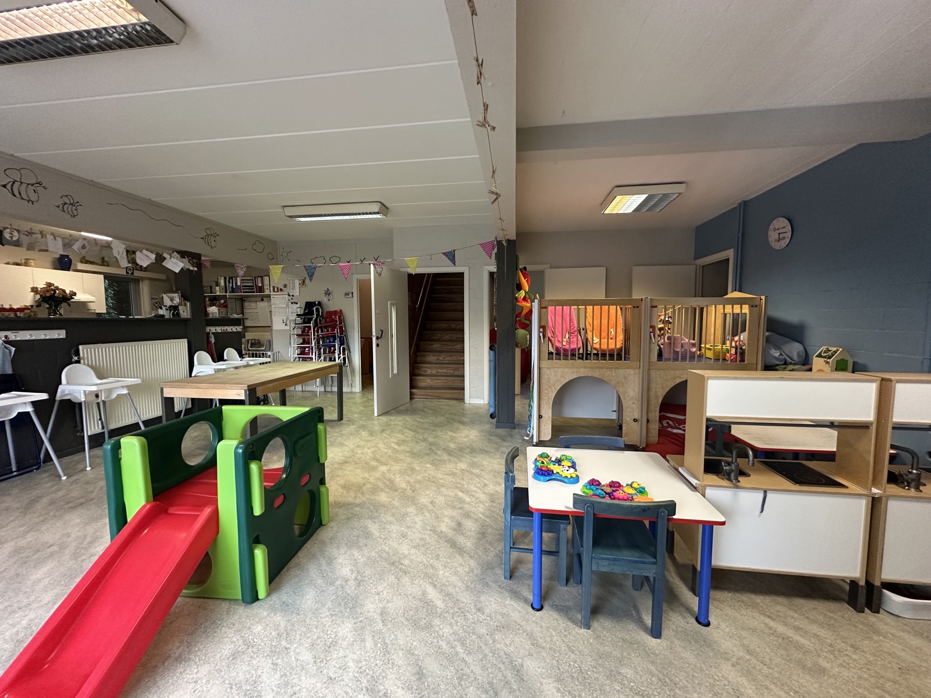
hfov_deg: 102.1
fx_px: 377
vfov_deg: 85.7
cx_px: 466
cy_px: 349
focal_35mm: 14
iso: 400
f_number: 2.2
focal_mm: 2.22
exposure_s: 1/50
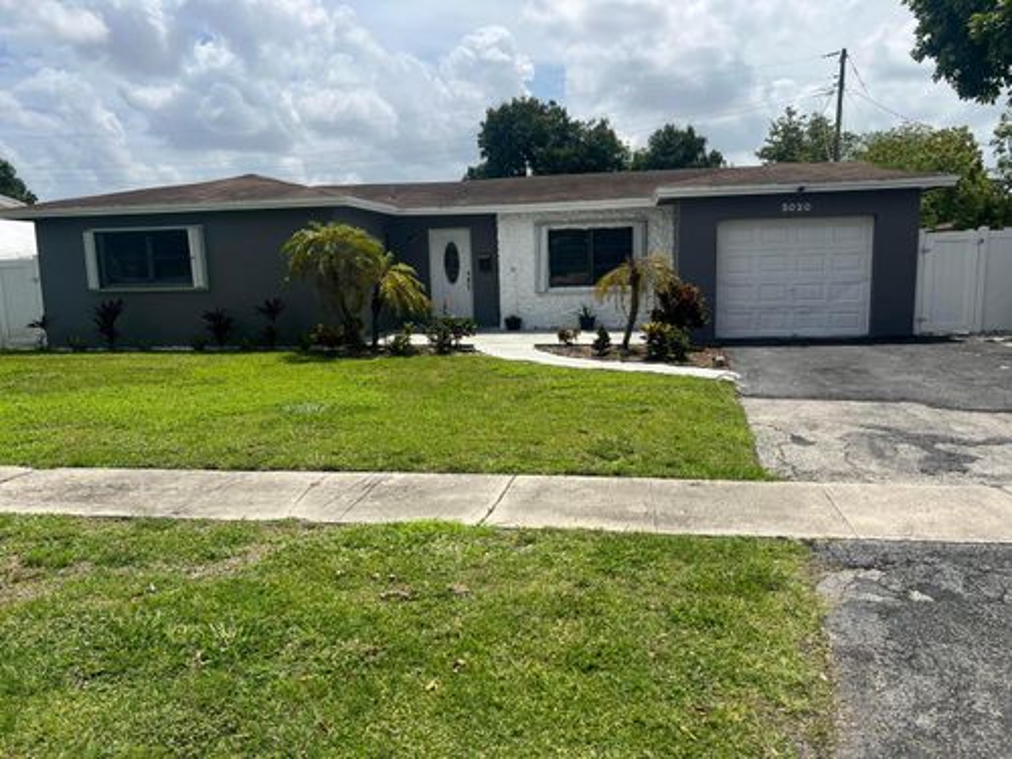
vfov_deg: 53.1
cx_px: 506
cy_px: 380
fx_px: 760
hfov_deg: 67.3
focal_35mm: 26
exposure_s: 1/5882
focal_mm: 5.7
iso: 50
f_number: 1.5
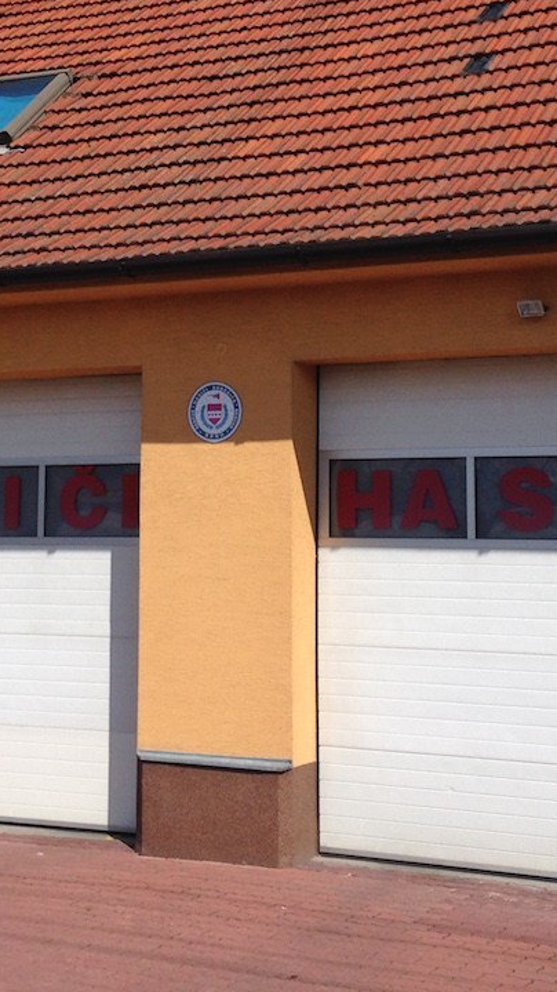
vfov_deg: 32.6
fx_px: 1682
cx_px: 215
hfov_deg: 18.8
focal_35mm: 64
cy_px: 352
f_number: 2.4
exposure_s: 1/3012
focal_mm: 4.12
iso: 50
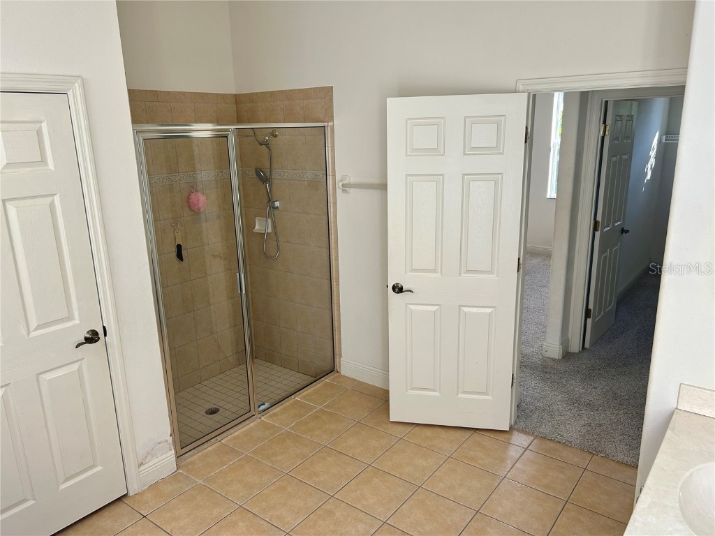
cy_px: 268
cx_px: 358
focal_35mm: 26
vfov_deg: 53.1
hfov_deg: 67.3
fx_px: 537
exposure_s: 1/246
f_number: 1.5
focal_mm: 5.7
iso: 40
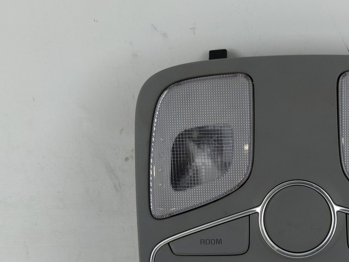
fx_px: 454
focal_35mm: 45
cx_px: 293
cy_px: 214
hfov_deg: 39.9
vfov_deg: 31.3
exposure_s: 1/123
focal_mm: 4.38
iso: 55
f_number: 1.73
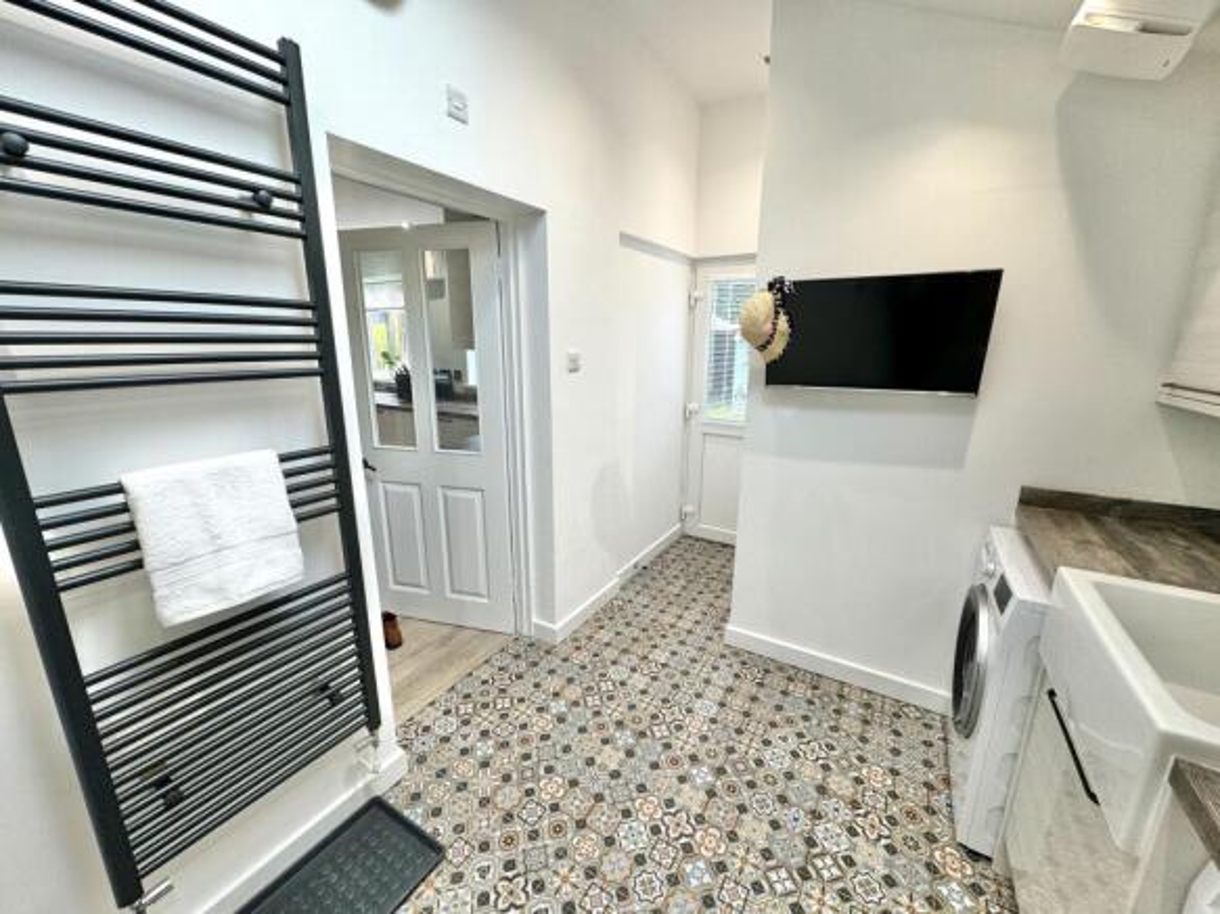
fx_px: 493
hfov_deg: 102.1
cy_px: 457
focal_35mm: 14
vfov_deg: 85.7
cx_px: 610
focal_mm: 2.22
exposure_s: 1/100
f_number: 2.2
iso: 80
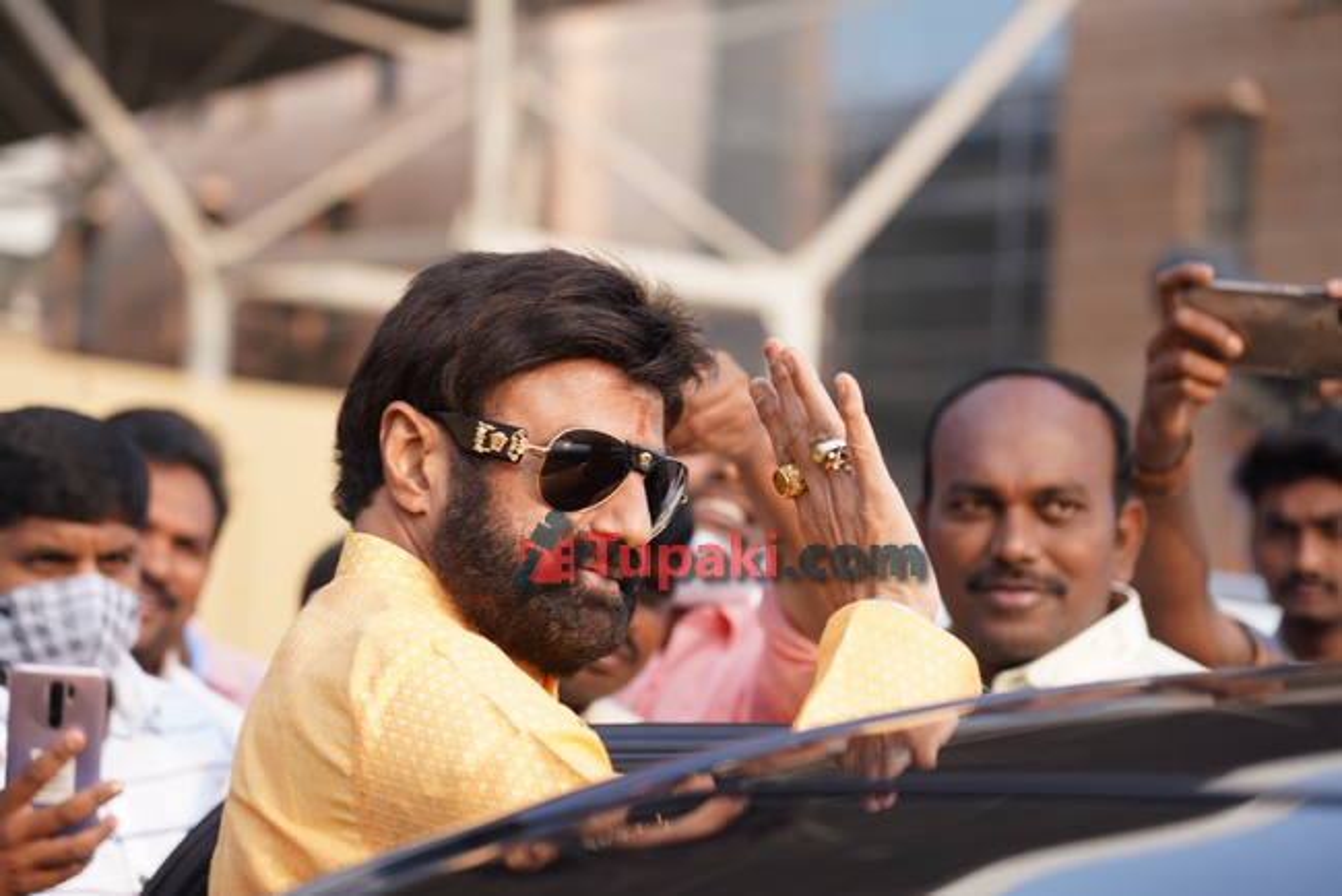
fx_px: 3916
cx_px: 671
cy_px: 448
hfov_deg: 19.4
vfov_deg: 13.1
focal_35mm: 105
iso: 125
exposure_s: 1/250
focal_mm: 105
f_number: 4
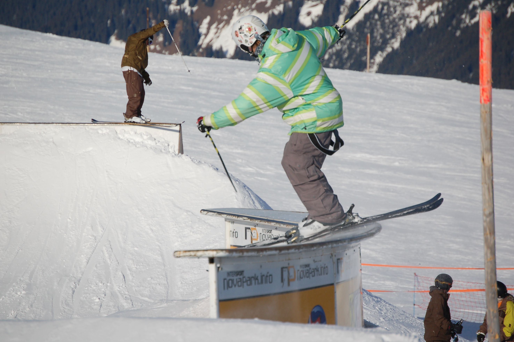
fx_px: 3616
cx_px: 251
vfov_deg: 5.4
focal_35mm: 254
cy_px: 169
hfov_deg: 8.1
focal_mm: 165
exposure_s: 1/1600
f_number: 7.1
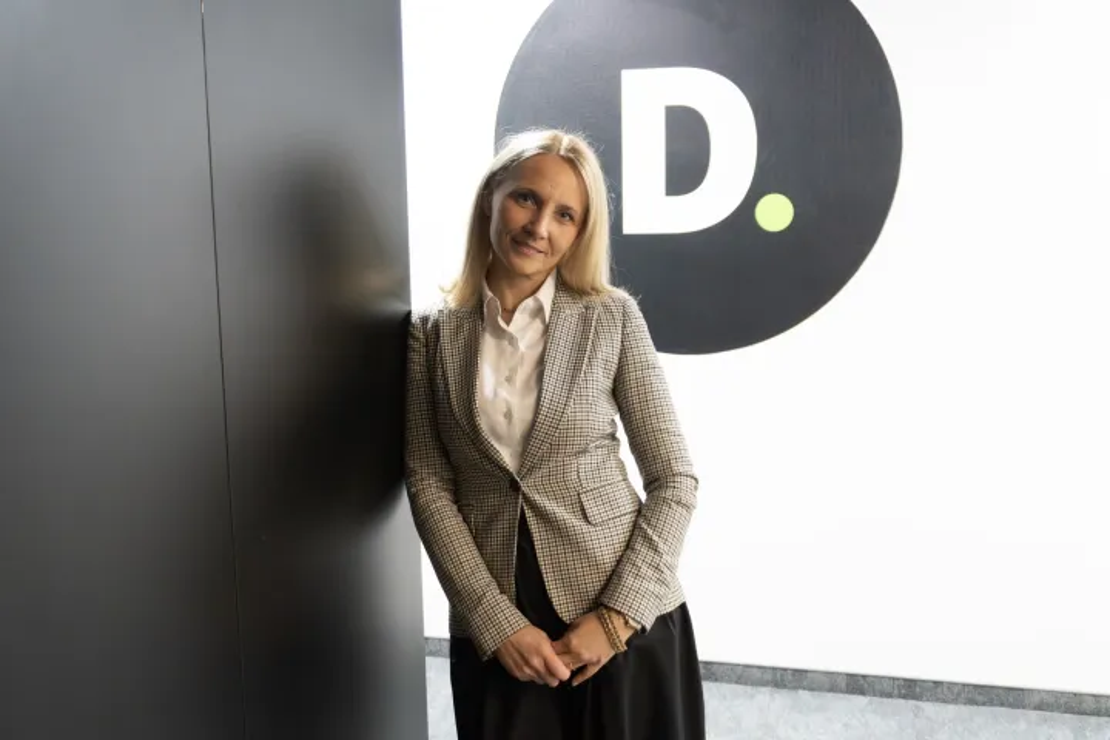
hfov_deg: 53.1
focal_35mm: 36
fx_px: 1110
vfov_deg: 36.9
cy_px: 370
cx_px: 555
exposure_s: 1/160
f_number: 4.5
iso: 4000
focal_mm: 24
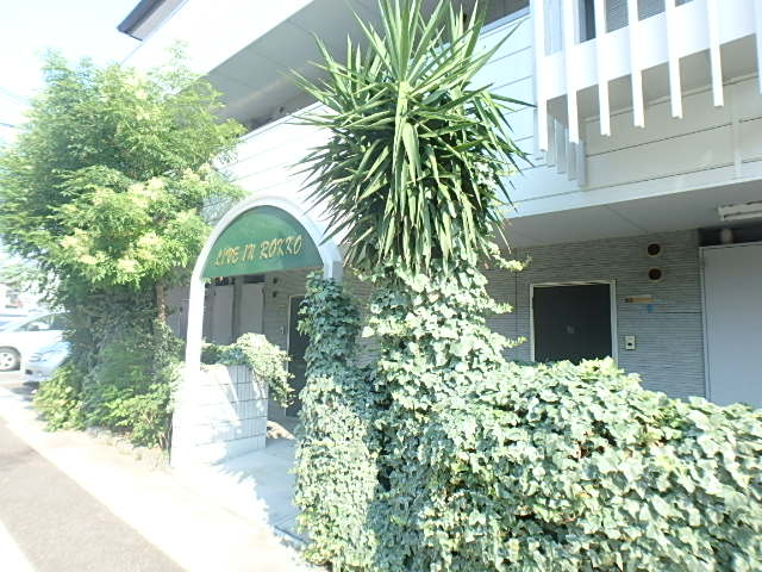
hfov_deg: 79.0
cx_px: 381
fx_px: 462
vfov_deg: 63.4
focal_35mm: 21
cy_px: 286
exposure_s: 1/250
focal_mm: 3.7
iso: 125
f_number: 3.5
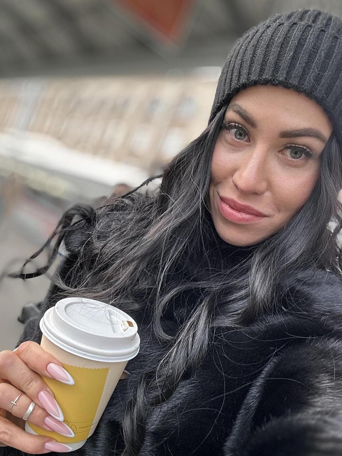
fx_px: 448
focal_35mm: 34
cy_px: 254
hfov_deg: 41.8
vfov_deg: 53.8
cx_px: 187
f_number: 1.9
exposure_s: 1/112
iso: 80
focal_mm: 2.69
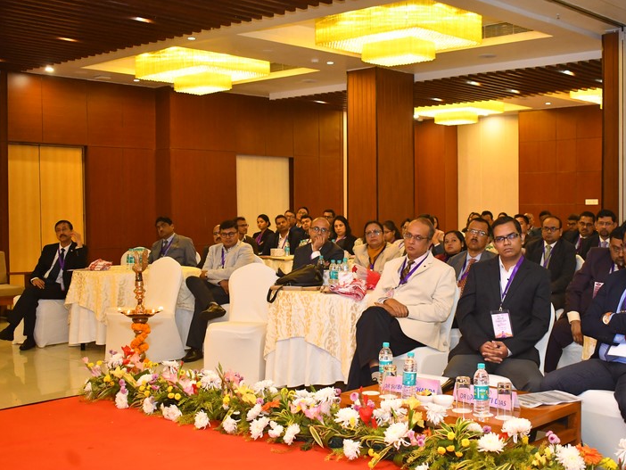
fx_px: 832
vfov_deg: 31.5
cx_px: 342
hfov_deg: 41.2
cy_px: 237
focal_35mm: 46
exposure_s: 1/125
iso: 3200
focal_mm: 28
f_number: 4.2
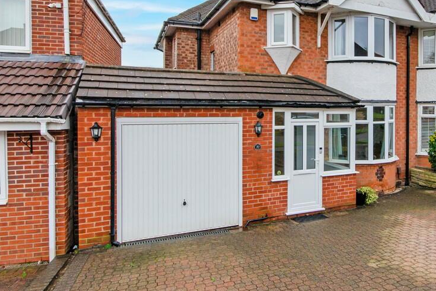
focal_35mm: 21
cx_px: 304
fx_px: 254
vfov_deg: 58.2
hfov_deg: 77.5
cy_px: 97
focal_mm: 10
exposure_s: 1/200
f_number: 10
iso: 400
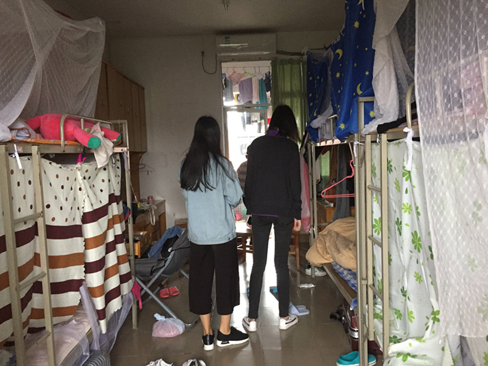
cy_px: 183
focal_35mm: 29
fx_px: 409
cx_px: 244
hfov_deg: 61.7
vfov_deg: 48.2
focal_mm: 4.15
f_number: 2.2
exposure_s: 1/20
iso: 250
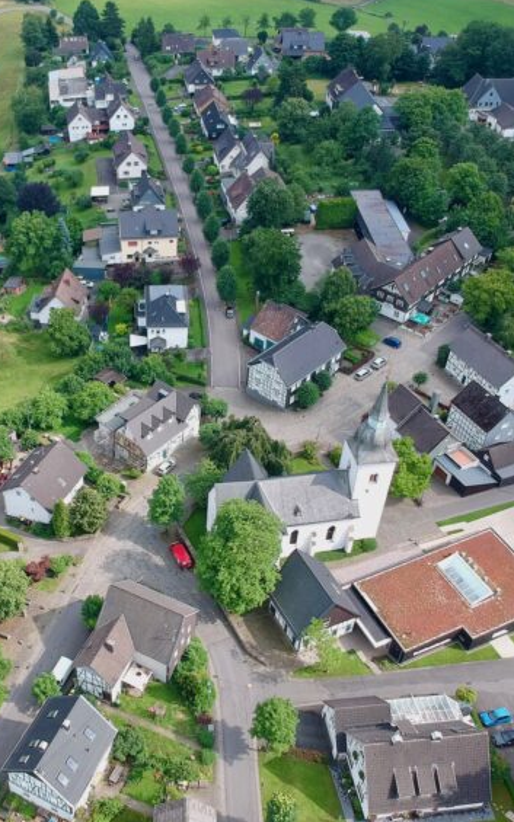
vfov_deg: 54.0
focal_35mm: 36
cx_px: 143
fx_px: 807
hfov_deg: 34.7
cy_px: 404
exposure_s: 1/500
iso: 100
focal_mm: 4.49
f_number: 2.6
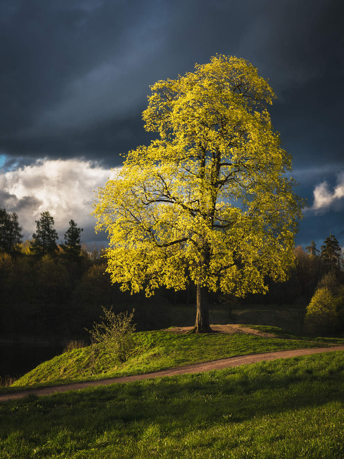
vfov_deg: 34.3
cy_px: 230
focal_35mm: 56
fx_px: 742
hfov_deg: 26.1
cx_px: 172
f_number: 8
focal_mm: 28
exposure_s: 1/160
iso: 100
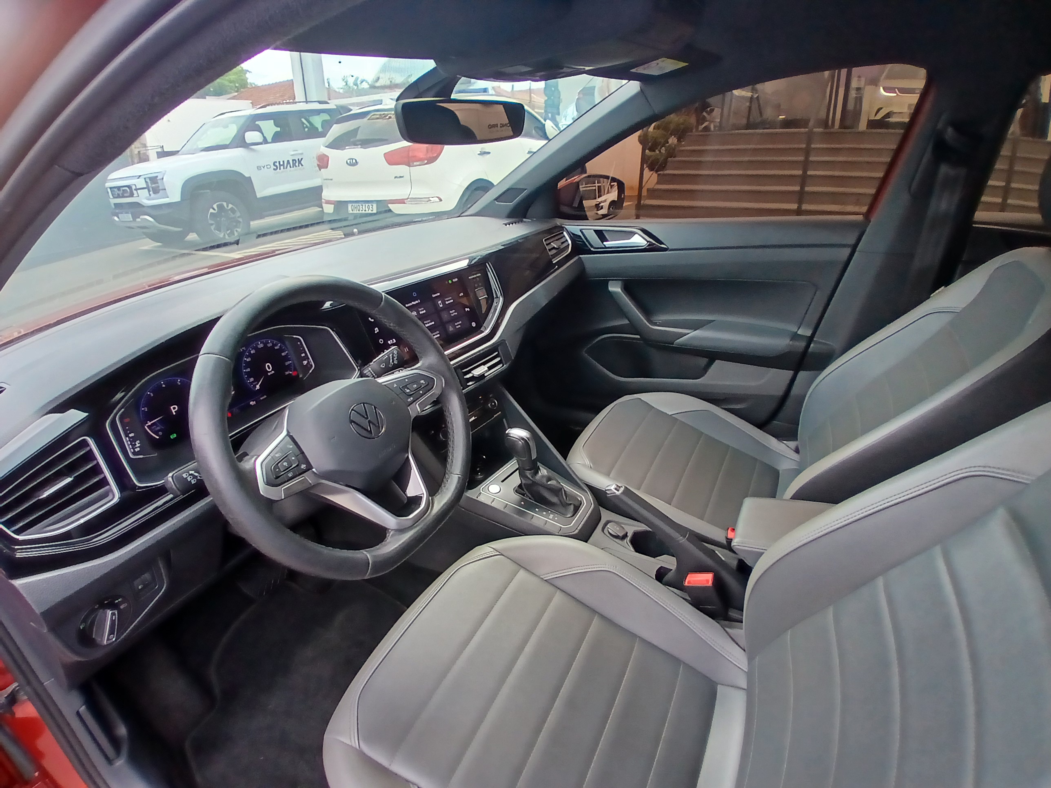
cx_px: 526
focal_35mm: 17
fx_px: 516
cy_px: 394
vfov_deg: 74.7
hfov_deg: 91.0
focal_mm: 1.4
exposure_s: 1/121
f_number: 2.2
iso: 50
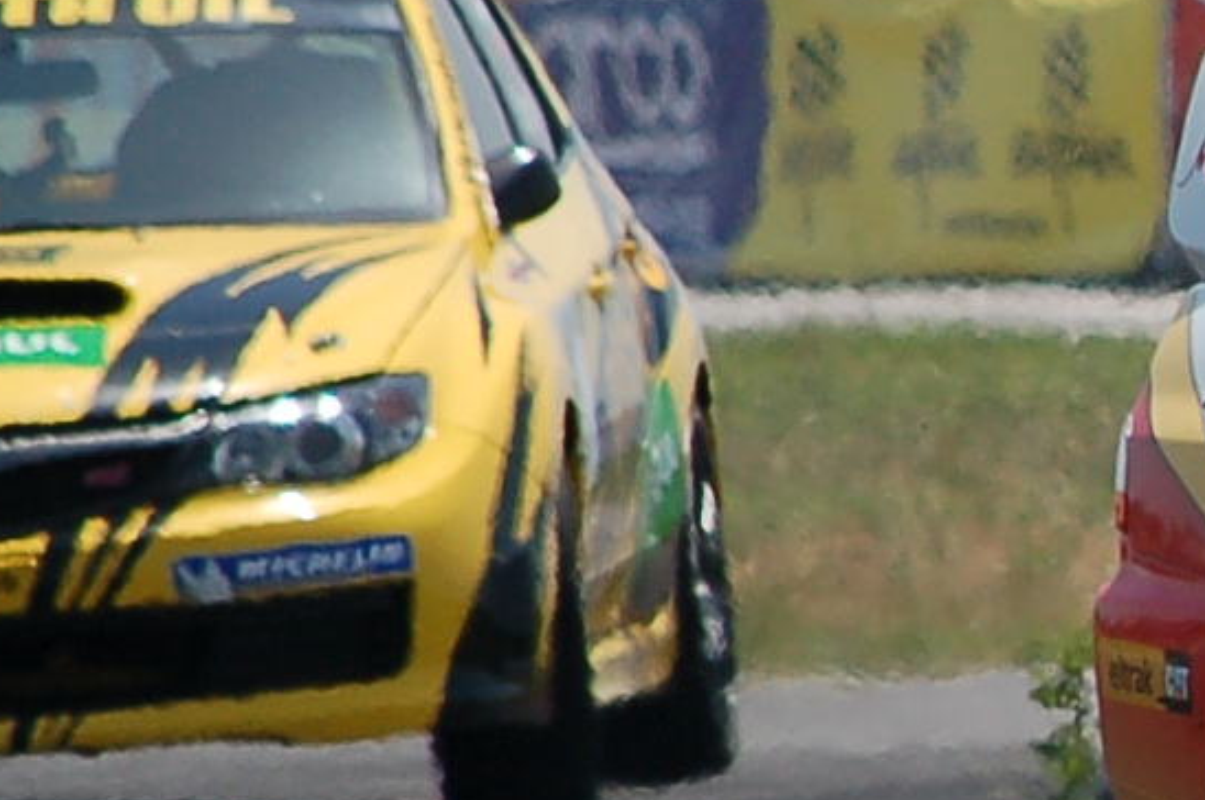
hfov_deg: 1.3
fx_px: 55063
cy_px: 549
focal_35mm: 1647
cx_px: 2359
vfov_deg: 0.8
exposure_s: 1/1000
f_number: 5.6
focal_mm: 200
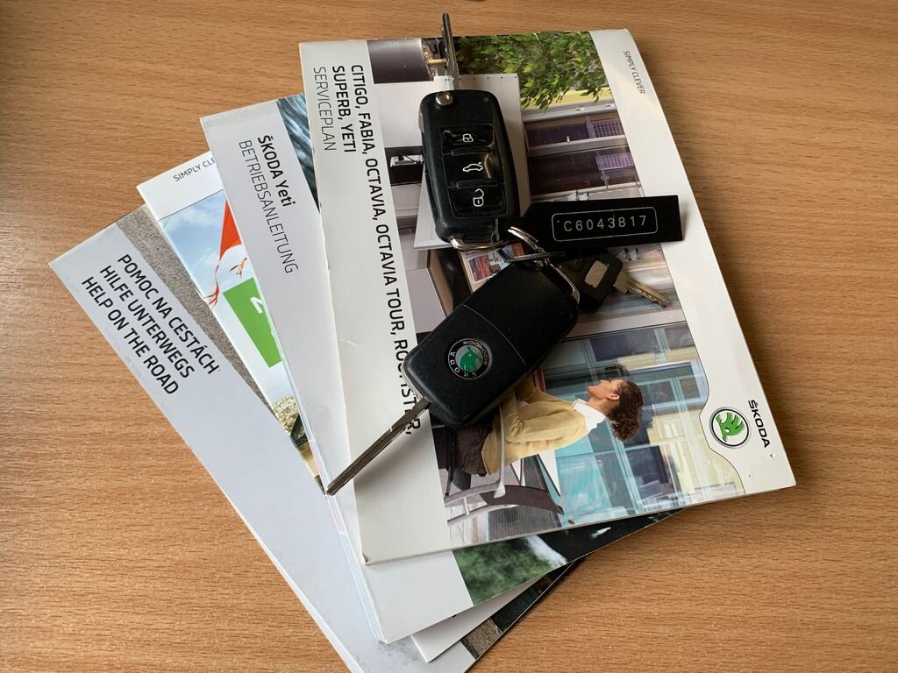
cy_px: 336
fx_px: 674
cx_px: 449
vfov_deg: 53.1
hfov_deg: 67.3
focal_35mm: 26
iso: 50
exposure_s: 1/100
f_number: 1.8
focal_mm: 4.25
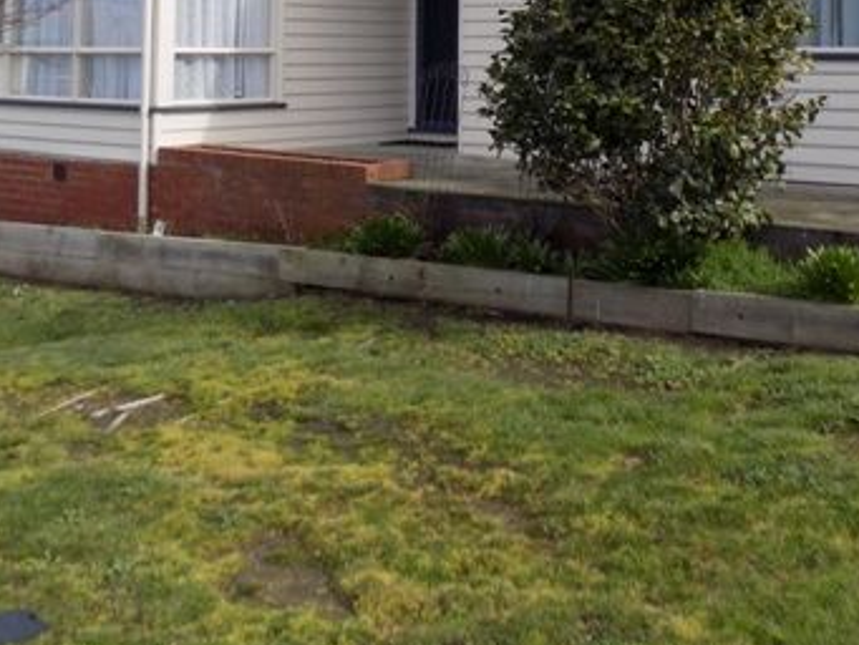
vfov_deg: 25.1
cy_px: -73
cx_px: 625
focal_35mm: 54
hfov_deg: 34.9
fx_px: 1340
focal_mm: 4
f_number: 3.1
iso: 80
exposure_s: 1/800
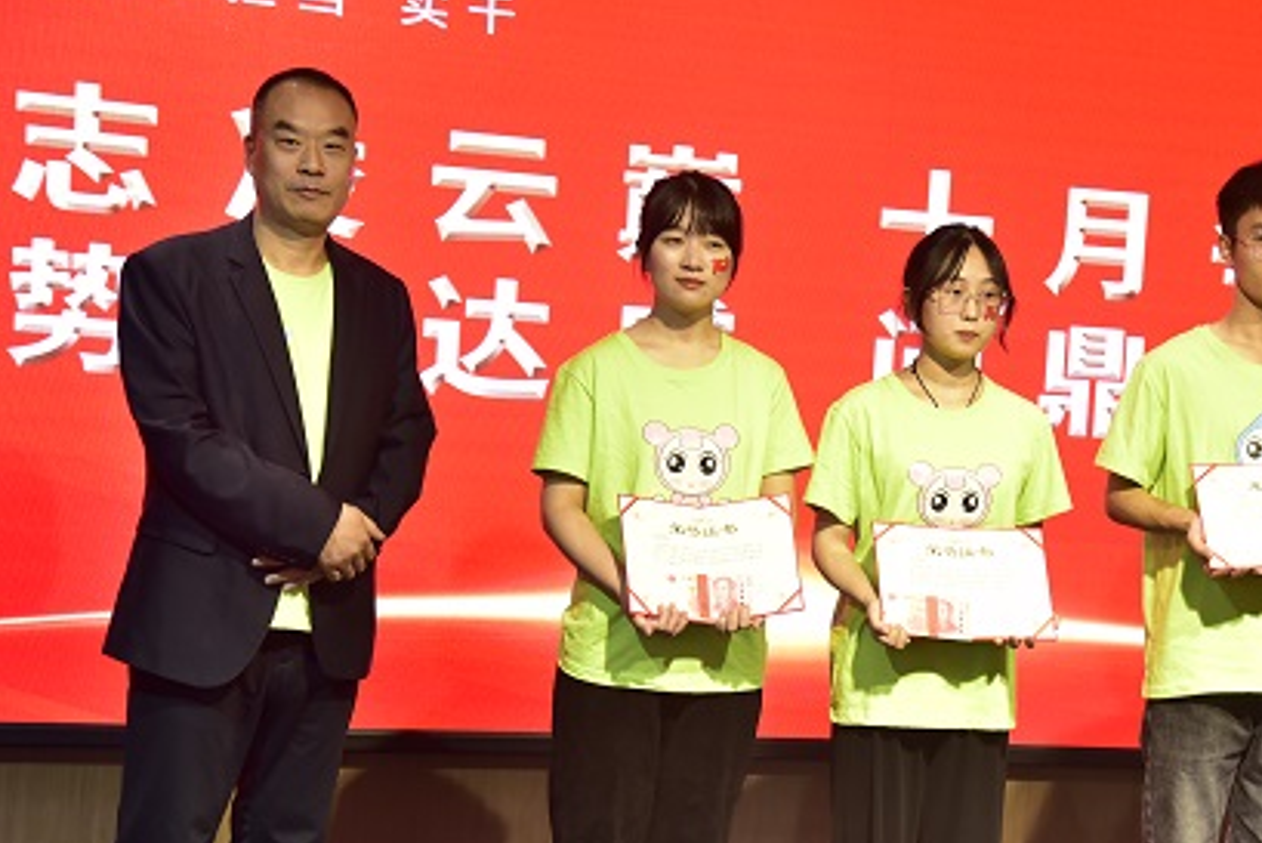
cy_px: 543
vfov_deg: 16.1
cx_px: 873
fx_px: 2981
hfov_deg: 23.8
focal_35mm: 85
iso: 1600
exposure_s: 1/80
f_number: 4.5
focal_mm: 58
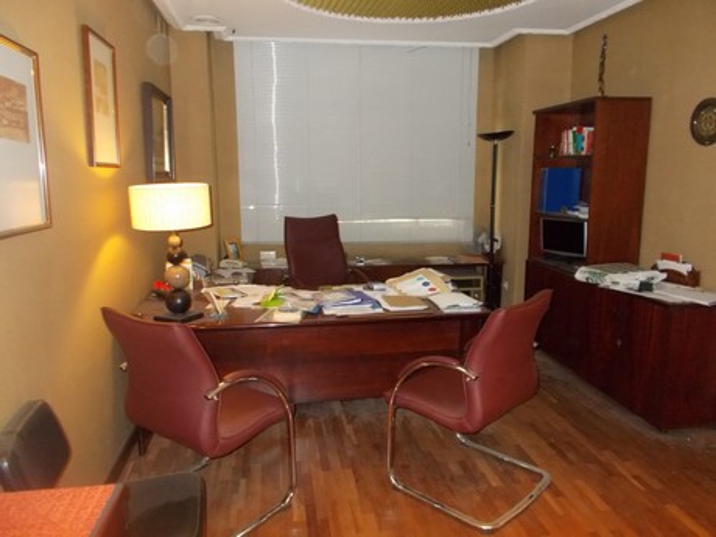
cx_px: 358
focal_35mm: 26
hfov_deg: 67.3
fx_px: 538
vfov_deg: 53.1
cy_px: 268
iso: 500
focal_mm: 4.6
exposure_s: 1/25
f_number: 3.2
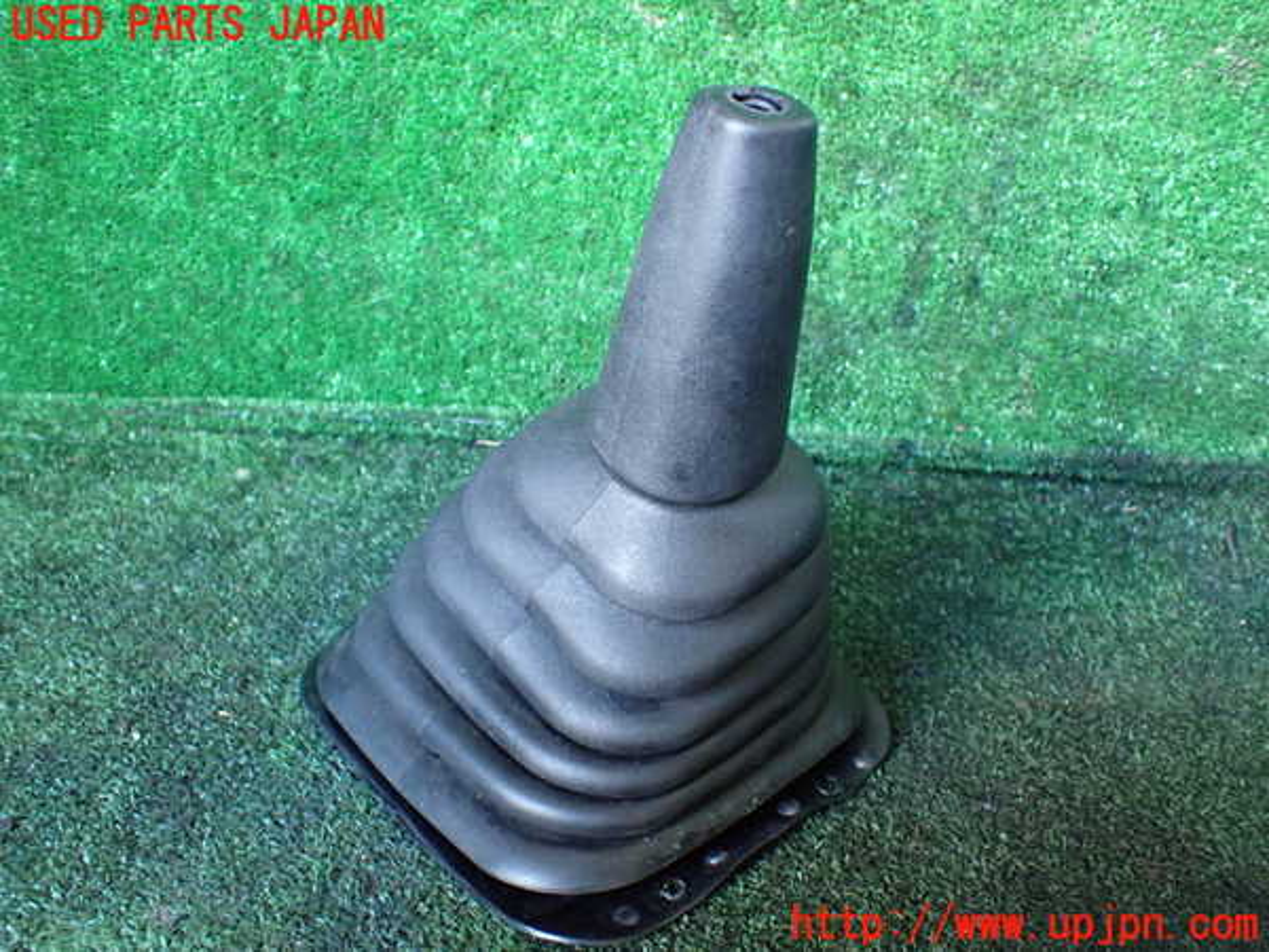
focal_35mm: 30
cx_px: 634
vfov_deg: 46.8
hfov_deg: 60.0
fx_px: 1100
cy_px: 476
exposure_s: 1/40
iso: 800
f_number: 2.3
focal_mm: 5.4
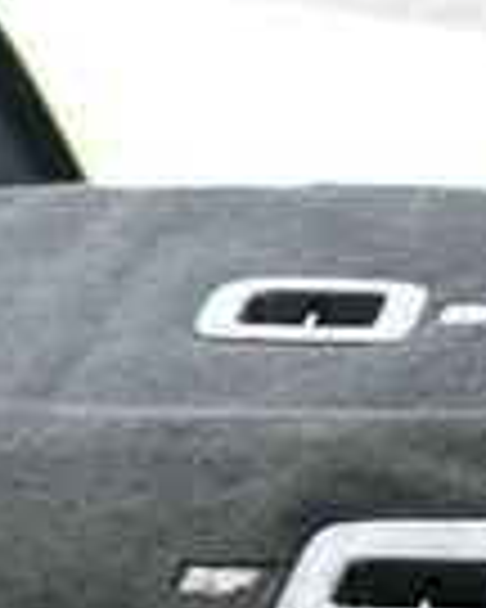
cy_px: 522
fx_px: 3110
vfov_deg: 11.1
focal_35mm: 173
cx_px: -814
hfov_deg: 8.0
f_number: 3.8
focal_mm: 26
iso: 6400
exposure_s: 1/60
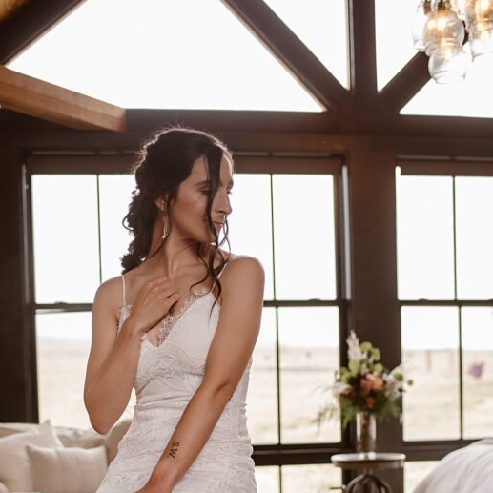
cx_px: 229
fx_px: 951
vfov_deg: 27.7
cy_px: 471
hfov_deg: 29.1
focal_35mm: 59
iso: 500
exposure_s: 1/400
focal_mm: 35
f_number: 2.2
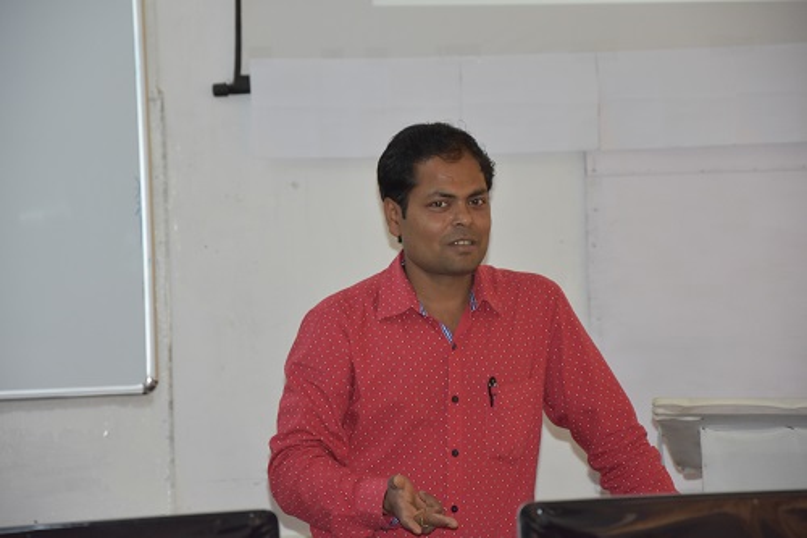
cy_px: 269
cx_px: 404
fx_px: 3529
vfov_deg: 8.7
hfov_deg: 13.0
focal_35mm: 158
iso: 1400
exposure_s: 1/60
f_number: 5.6
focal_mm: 105
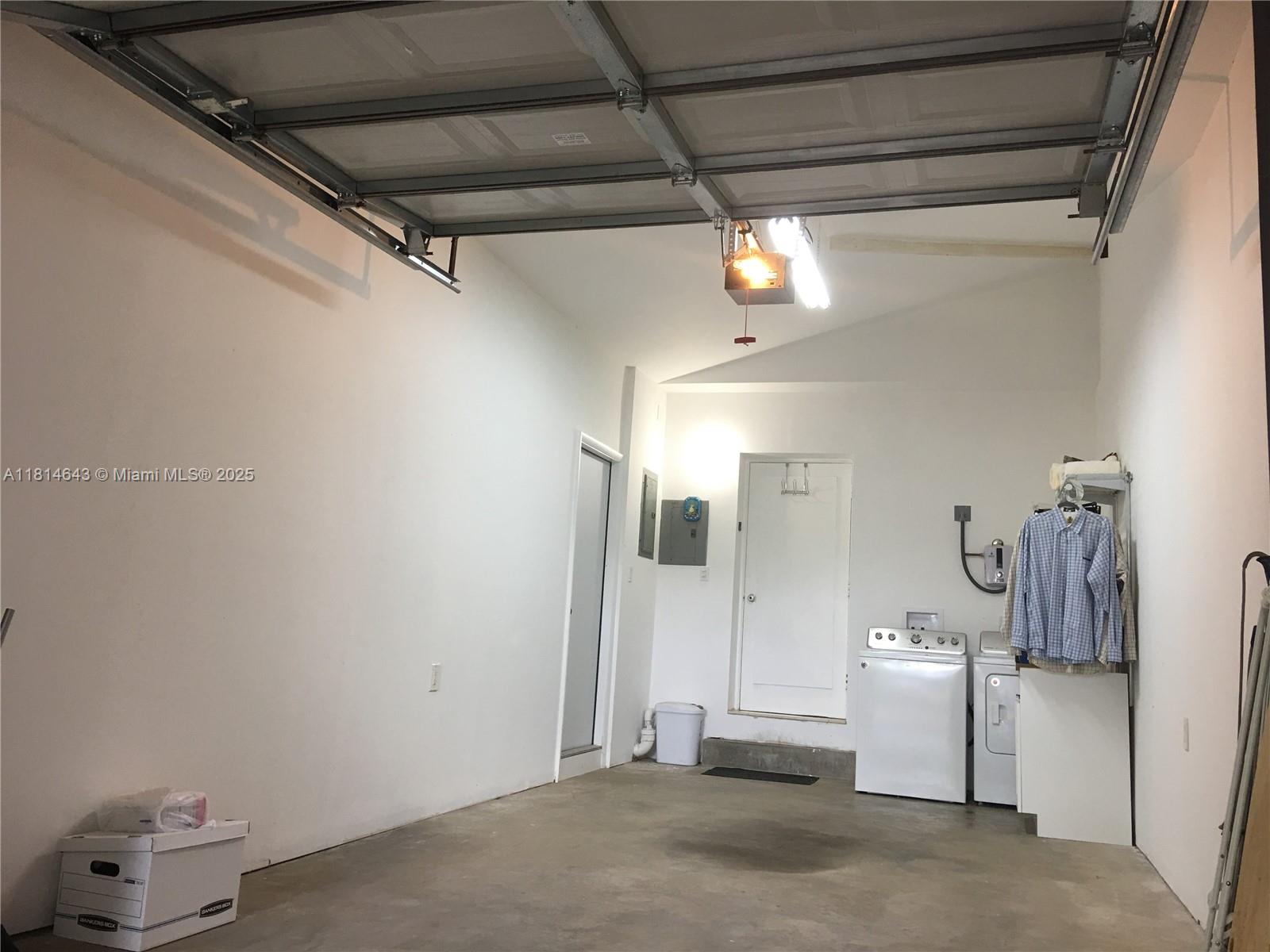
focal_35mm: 29
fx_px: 1064
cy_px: 476
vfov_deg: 48.2
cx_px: 635
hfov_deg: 61.7
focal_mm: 4.15
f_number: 2.2
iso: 25
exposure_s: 1/15
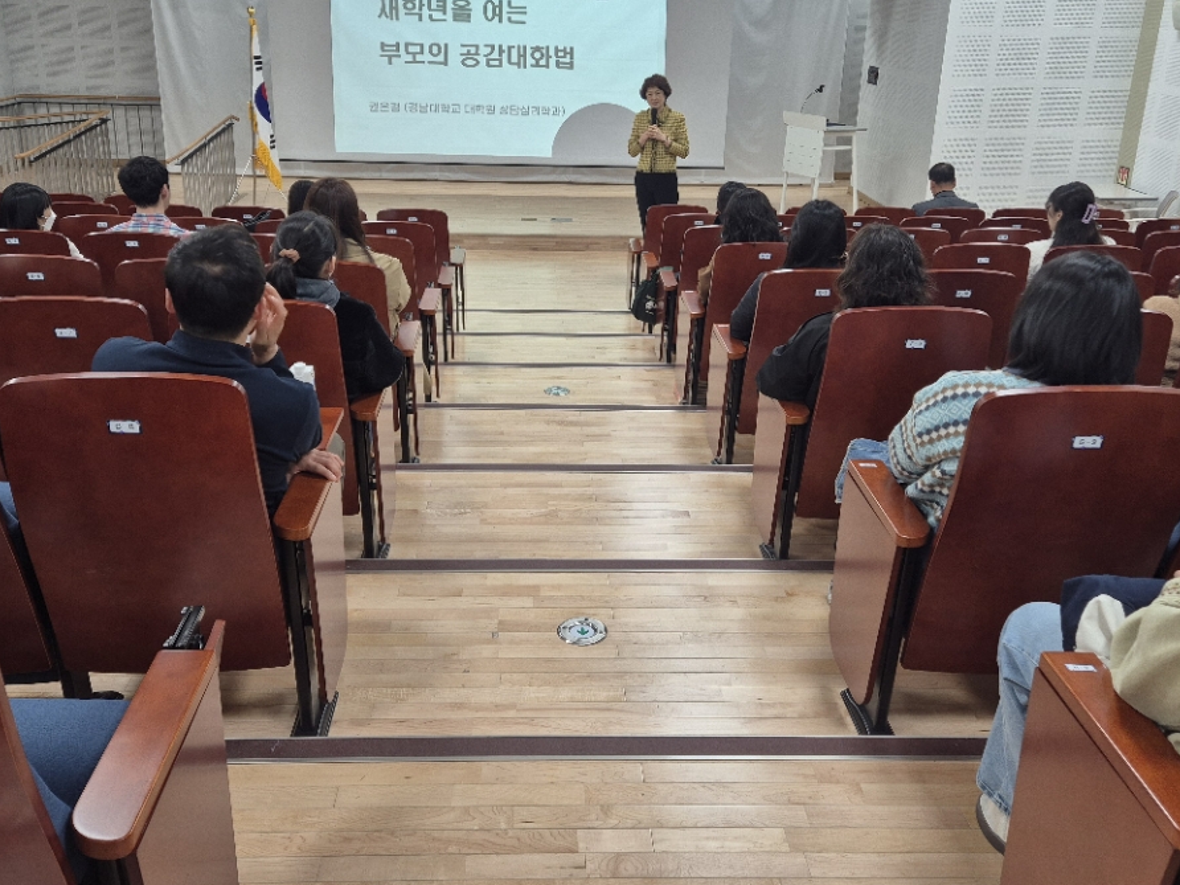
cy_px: 347
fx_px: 1125
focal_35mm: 33
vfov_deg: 42.7
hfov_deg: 55.3
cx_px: 574
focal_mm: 5.4
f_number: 1.8
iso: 80
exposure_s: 1/60
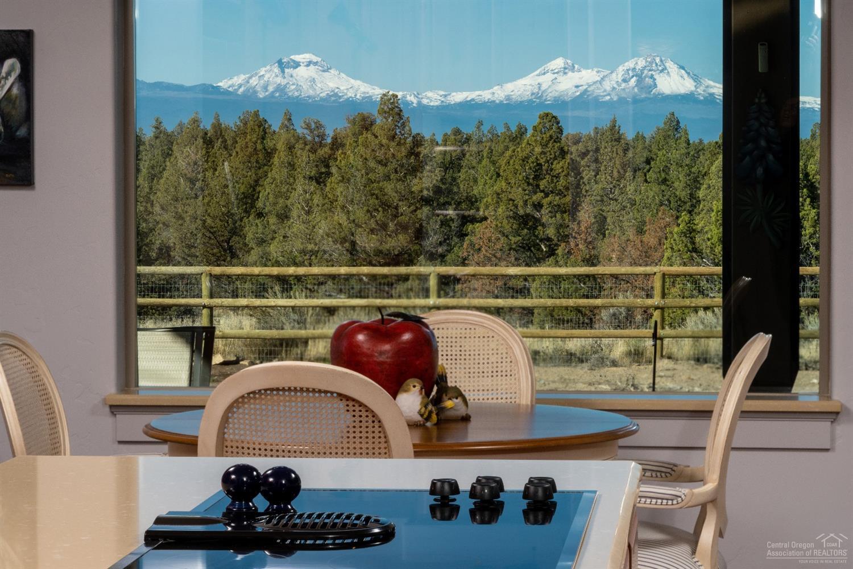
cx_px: 426
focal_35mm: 106
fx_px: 2523
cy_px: 284
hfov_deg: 19.2
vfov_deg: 12.9
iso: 400
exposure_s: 1/160
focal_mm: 71
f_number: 18
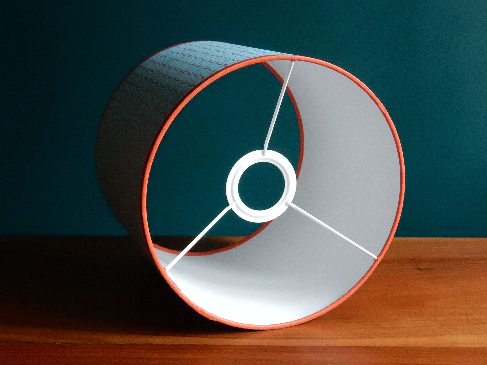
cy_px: 182
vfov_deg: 24.4
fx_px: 844
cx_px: 244
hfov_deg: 32.2
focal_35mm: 60
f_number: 4.5
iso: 1600
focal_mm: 10.7
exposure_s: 1/40
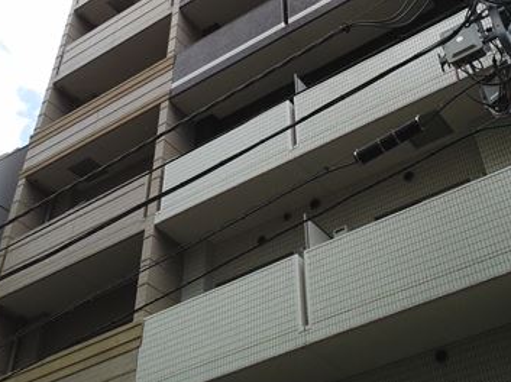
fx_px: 723
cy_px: 68
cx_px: 282
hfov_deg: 38.9
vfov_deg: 28.9
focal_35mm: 49
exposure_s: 1/500
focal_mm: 2.87
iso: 71
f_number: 2.4
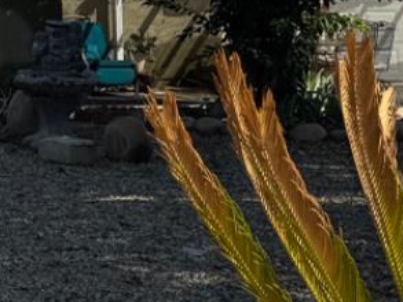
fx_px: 1433
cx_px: -509
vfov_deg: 11.7
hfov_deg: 12.9
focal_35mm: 123
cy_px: -112
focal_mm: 6.76
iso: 80
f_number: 1.78
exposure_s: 1/4950
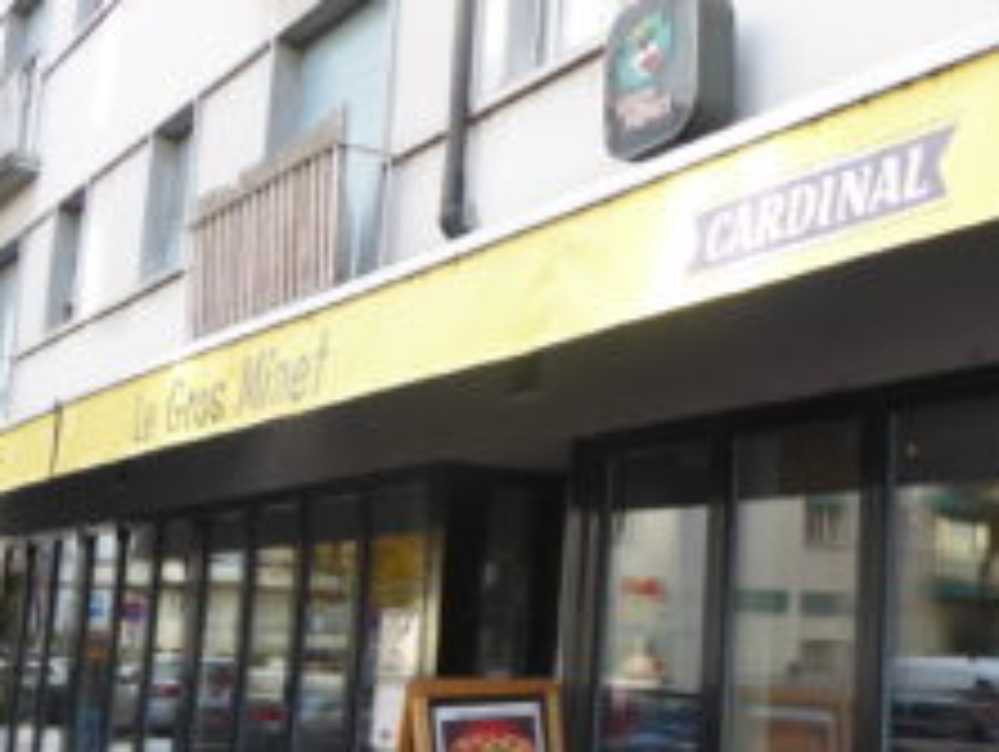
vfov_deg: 27.0
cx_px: 810
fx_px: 1560
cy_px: 450
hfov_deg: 34.3
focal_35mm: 54
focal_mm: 4.3
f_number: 3.3
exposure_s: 1/80
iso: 80
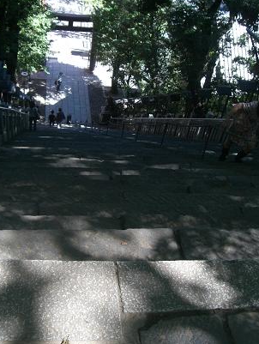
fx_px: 478
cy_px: 160
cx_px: 126
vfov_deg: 39.6
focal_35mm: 48
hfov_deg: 30.3
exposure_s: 1/160
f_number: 2.7
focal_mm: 6.2
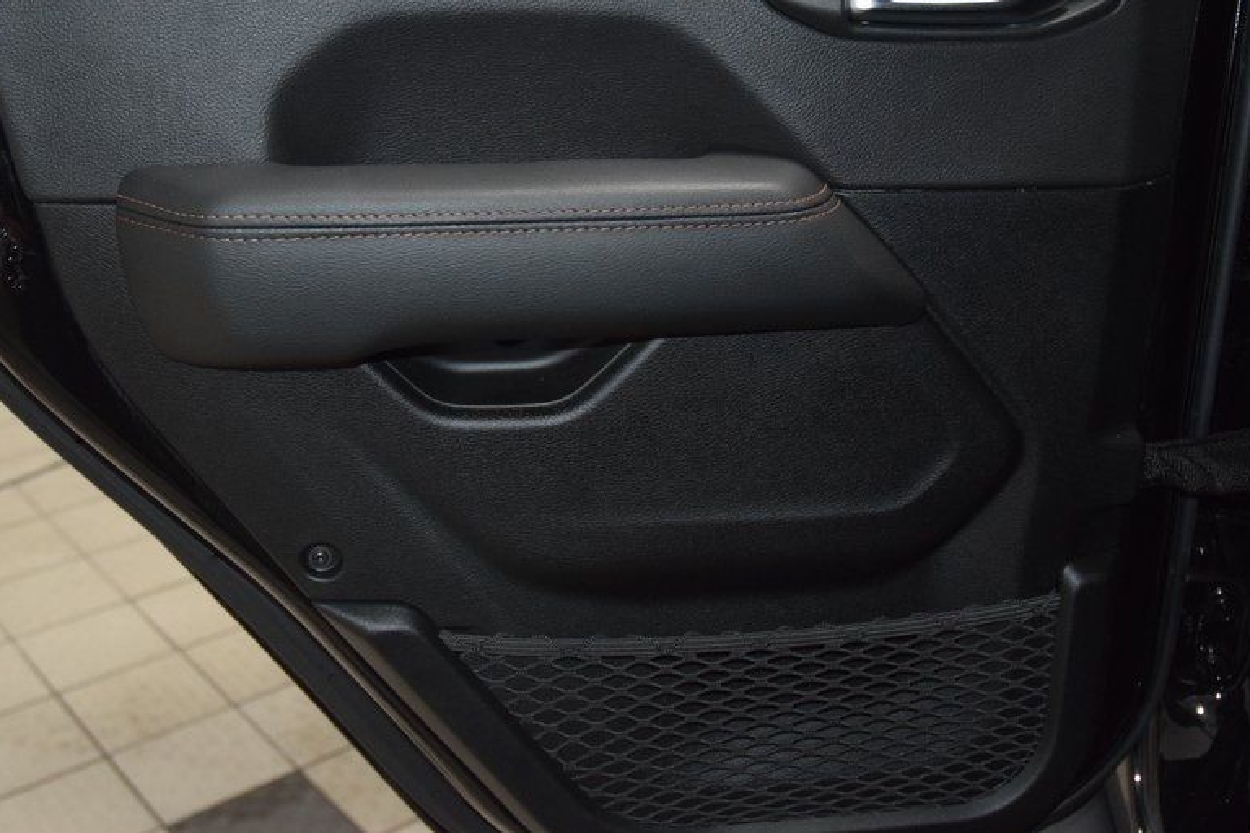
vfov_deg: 28.0
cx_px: 609
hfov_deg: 41.1
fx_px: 1667
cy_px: 305
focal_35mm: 48
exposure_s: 1/125
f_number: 3.8
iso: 1800
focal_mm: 24
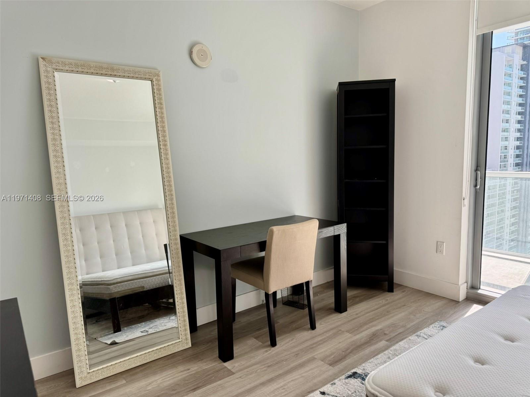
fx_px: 367
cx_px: 265
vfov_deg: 56.8
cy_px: 198
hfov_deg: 71.6
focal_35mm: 24
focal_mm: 6.76
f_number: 1.78
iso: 80
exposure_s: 1/448
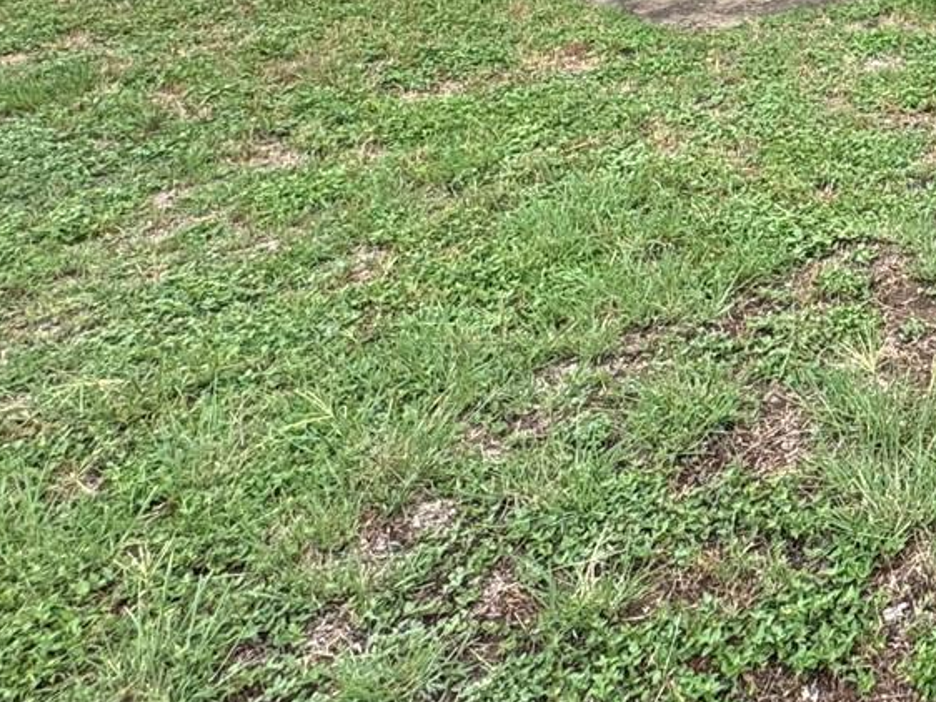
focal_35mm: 51
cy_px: -269
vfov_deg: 24.1
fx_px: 1380
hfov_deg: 29.8
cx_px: 1226
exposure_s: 1/354
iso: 40
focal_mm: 2.22
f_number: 2.2
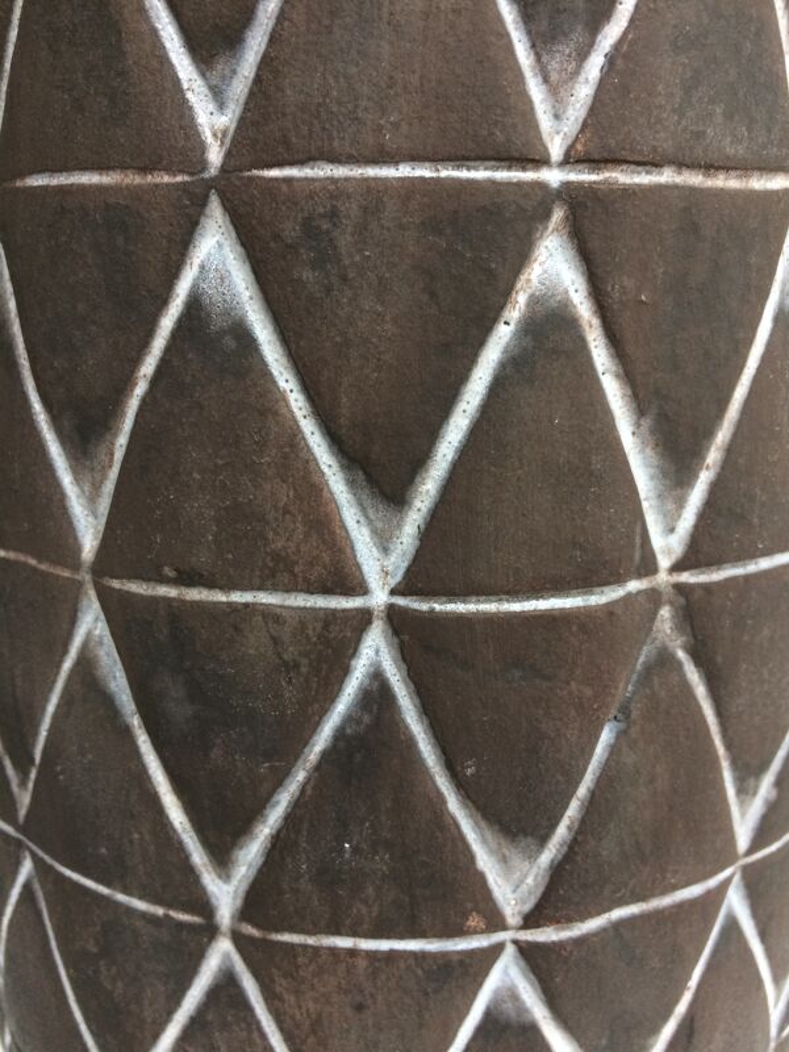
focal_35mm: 29
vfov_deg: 61.7
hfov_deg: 48.2
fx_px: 881
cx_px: 394
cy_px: 526
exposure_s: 1/33
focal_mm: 4.15
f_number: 2.2
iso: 64
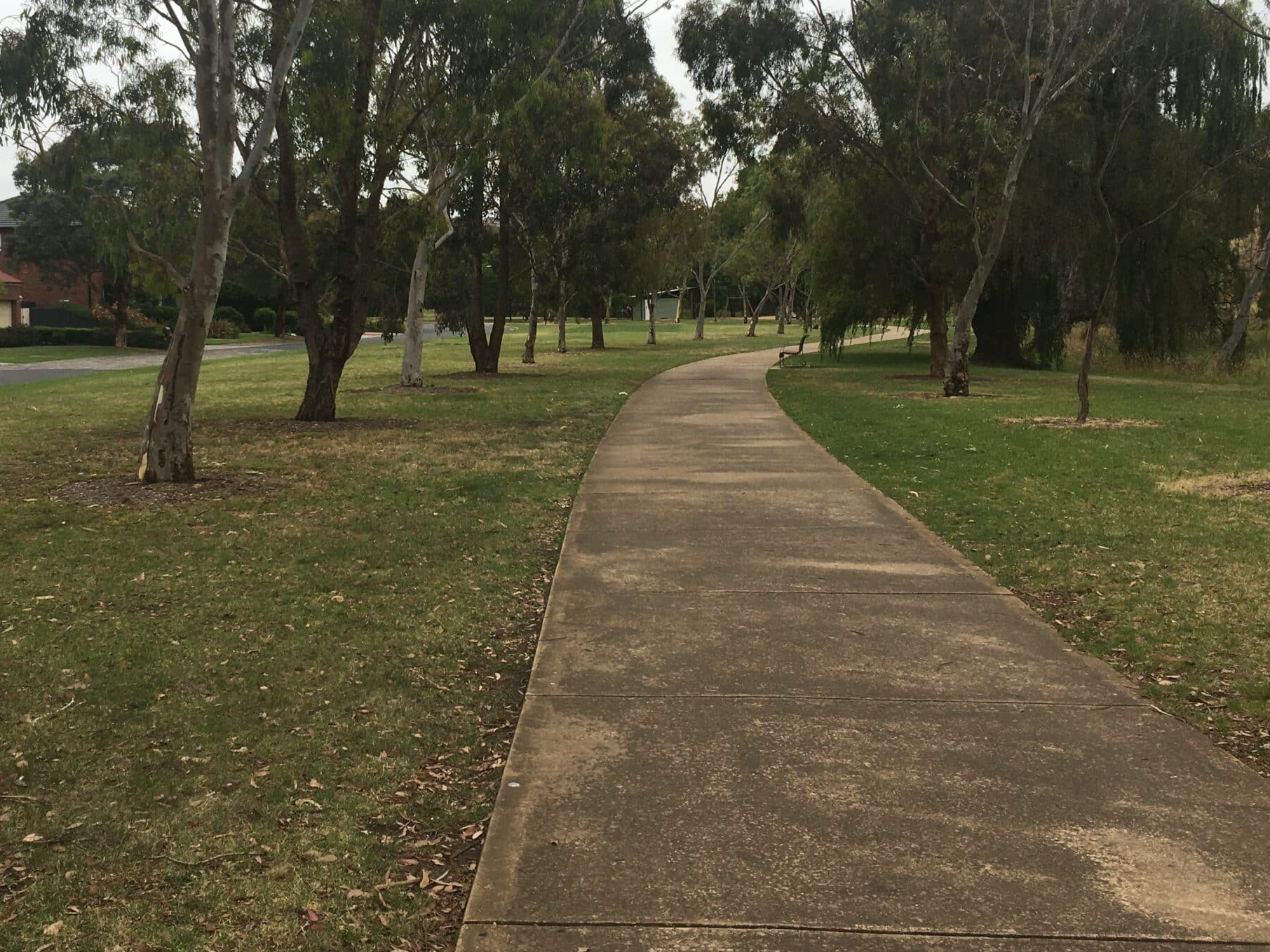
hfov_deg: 45.5
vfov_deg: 34.9
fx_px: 1504
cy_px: 339
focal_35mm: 41
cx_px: 496
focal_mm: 4.15
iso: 25
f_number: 2.2
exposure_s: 1/601
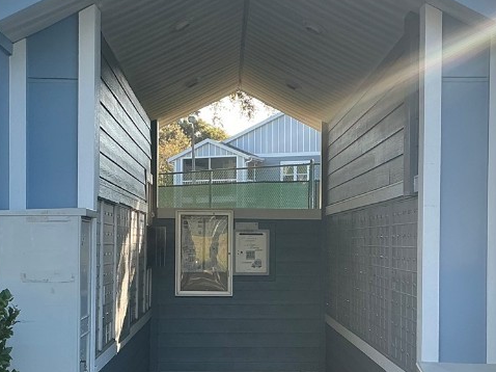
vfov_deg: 24.3
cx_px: 252
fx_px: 859
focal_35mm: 60
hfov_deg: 32.2
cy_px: 241
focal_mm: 3
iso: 20
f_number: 1.8
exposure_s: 1/212
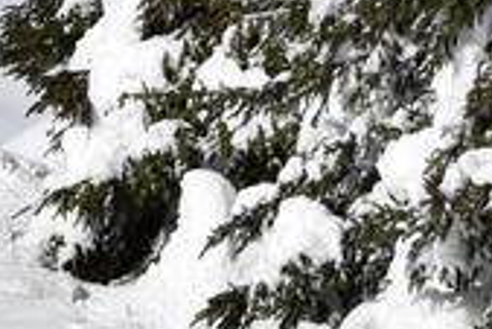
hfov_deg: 13.0
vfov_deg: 9.2
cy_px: -218
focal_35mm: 144
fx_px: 1970
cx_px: 868
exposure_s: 1/500
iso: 200
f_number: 11
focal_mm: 18
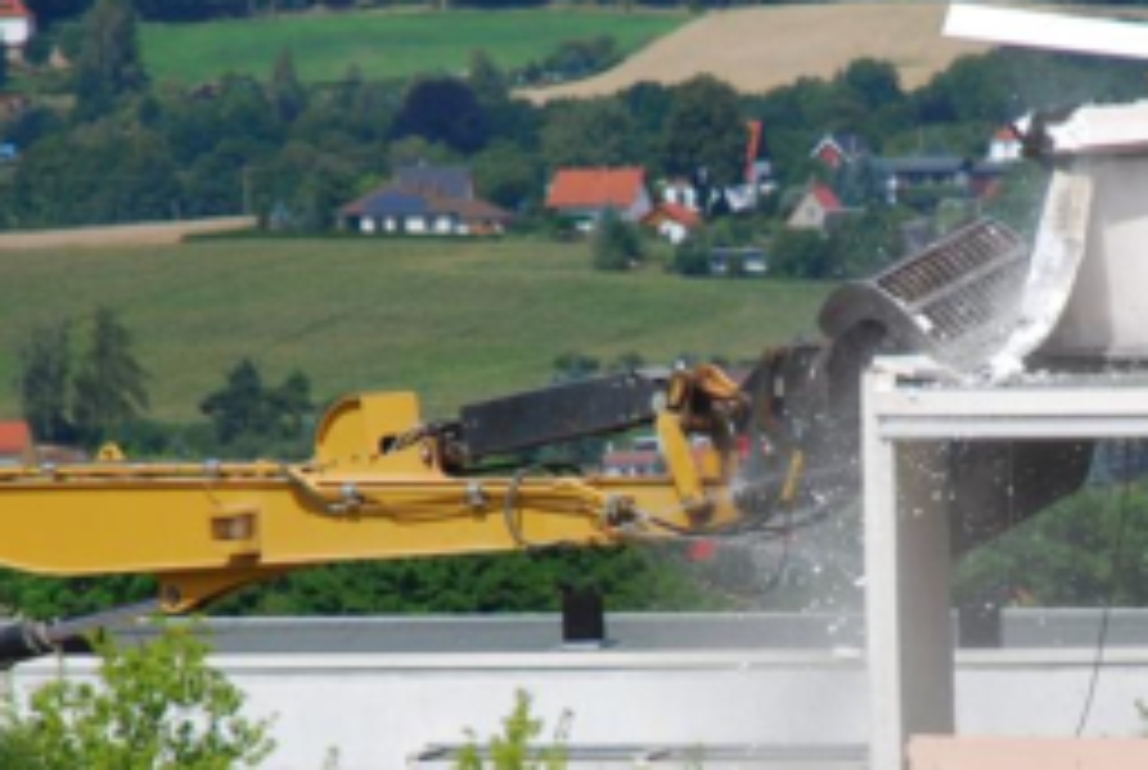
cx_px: 779
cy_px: 615
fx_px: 12681
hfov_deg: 5.2
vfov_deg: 3.5
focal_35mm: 397
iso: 100
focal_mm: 135
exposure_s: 1/500
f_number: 5.6
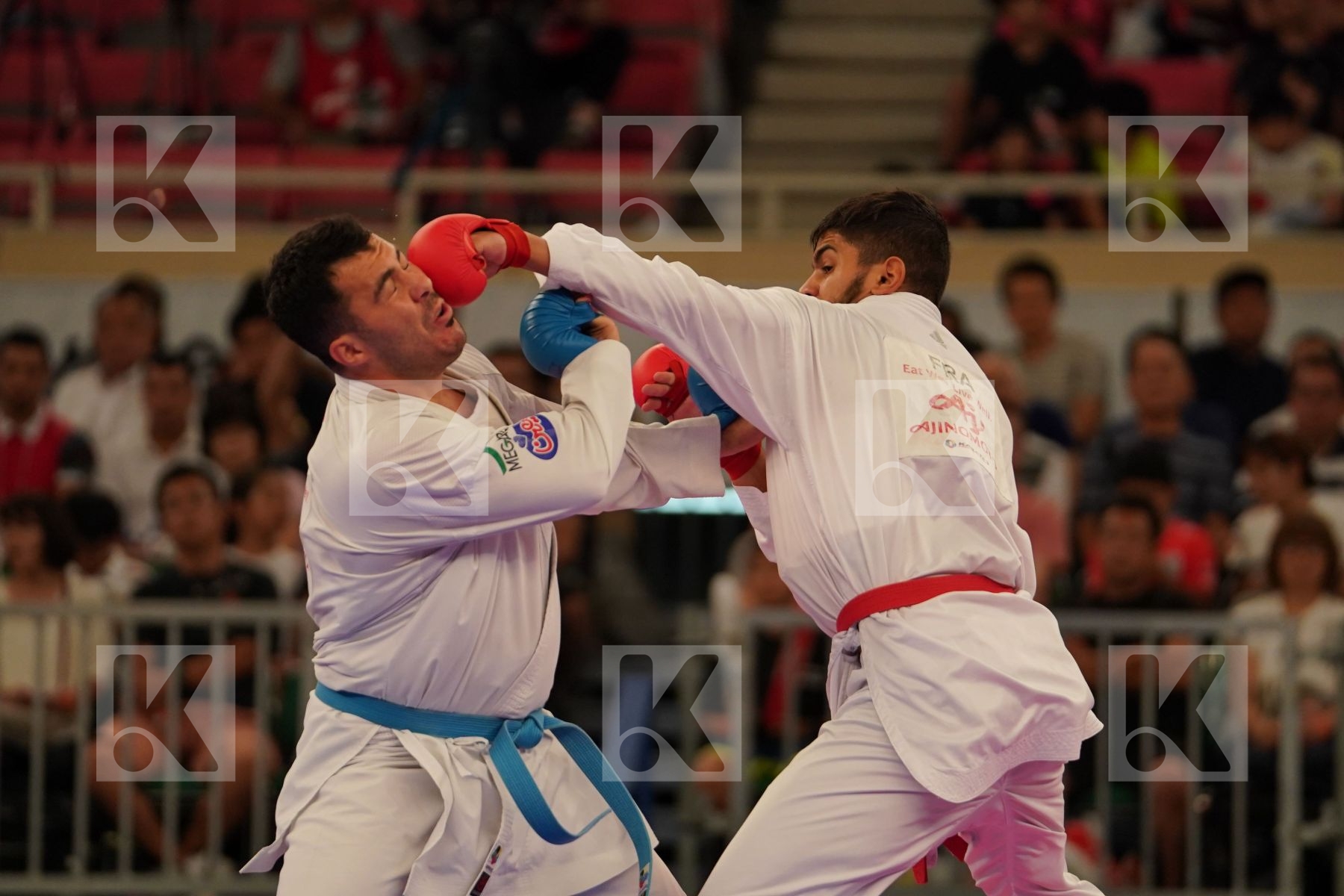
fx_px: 11087
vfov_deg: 4.6
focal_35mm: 297
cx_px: 672
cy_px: 448
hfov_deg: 6.9
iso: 1600
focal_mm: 198
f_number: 2.8
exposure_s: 1/1000
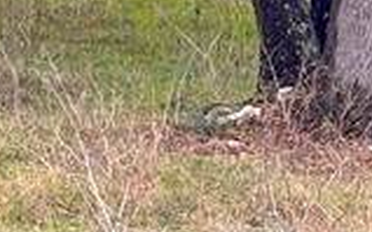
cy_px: -246
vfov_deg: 3.9
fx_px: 3322
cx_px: -290
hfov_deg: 6.3
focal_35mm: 328
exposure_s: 1/399
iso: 64
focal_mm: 6.76
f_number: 1.78
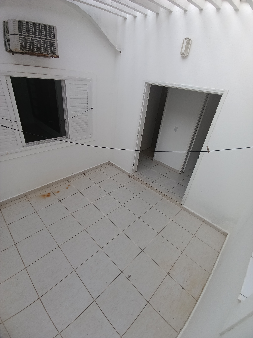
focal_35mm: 16
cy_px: 169
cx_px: 126
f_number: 2.2
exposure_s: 1/168
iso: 50
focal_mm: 1.65
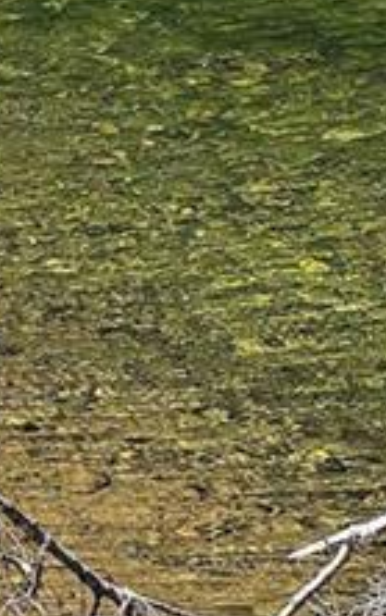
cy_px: -782
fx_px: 3833
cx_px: -1375
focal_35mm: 228
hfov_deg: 4.9
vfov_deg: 8.5
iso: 400
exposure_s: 1/60
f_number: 7.1
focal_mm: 31
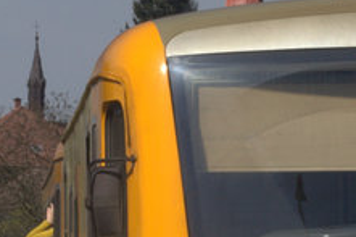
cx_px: 98
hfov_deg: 3.6
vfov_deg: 2.4
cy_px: 212
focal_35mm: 575
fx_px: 5682
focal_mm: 109
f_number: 32
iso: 500
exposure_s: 1/100
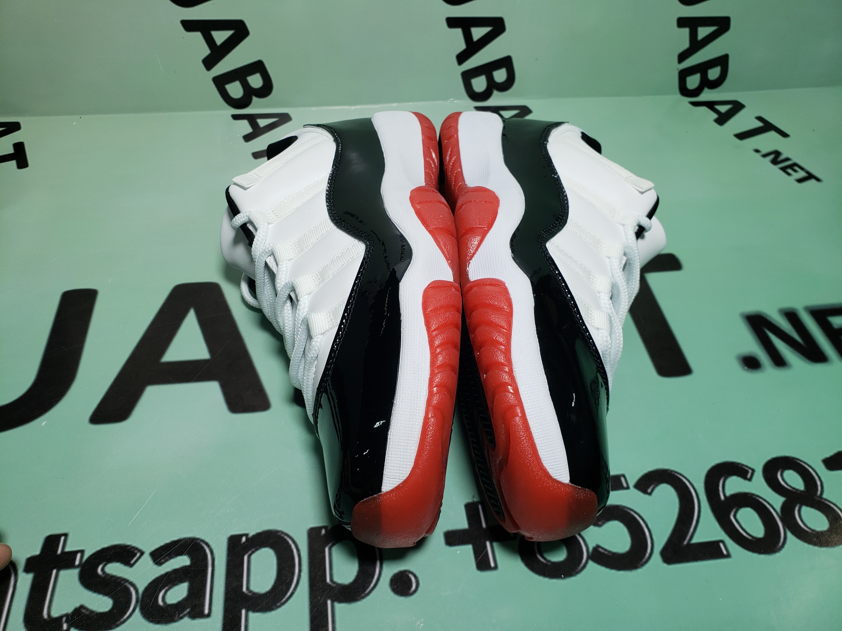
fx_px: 632
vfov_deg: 53.1
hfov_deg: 67.3
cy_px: 316
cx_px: 421
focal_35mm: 26
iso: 50
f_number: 2.4
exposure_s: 1/209
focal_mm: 4.3
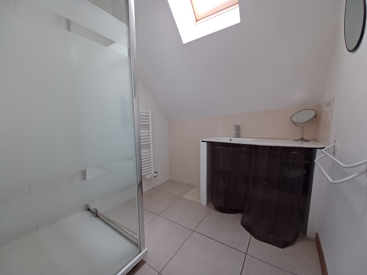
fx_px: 138
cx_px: 184
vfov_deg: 89.9
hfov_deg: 106.2
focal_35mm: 13
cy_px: 138
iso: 200
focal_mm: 1.42
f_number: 2.2
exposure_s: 1/33.3
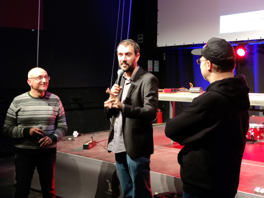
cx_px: 132
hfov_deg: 38.9
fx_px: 374
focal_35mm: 49
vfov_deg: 29.7
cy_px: 99
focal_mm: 6.72
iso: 483
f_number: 1.69
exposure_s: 1/13
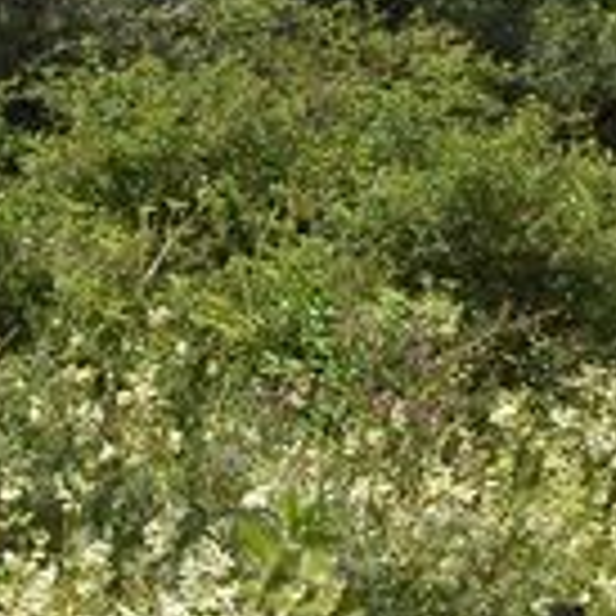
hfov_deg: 3.4
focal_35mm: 522
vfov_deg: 3.4
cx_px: 297
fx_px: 10509
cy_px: 481
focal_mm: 70
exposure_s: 1/250
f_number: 10
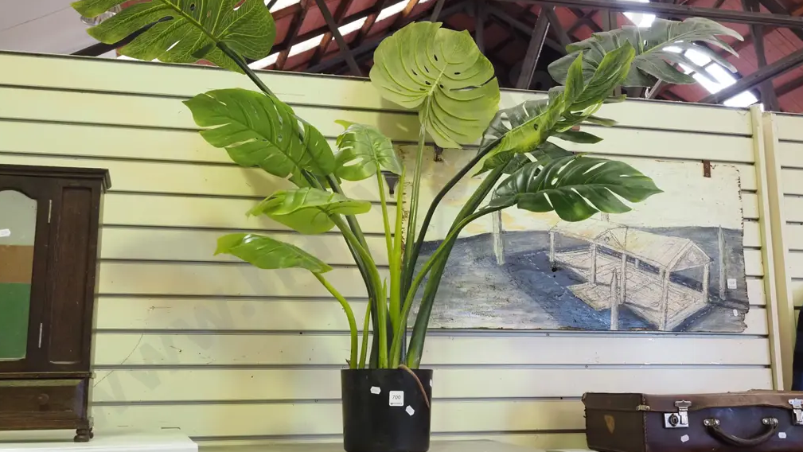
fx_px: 894
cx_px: 400
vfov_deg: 28.3
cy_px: 177
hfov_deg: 48.3
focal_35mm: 42
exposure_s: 1/160
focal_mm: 19
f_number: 5.6
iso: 2500
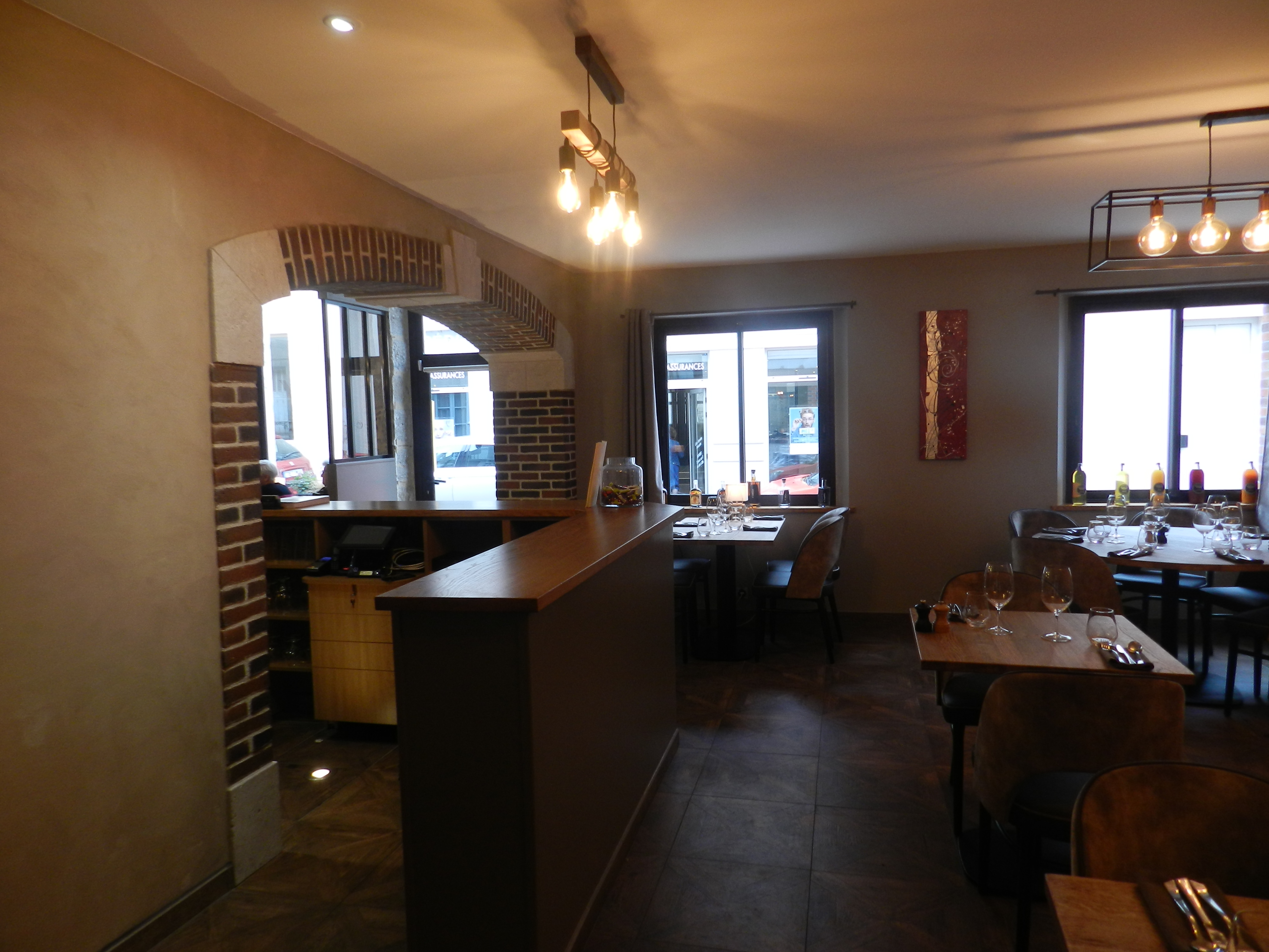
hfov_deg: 73.9
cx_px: 634
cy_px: 476
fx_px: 843
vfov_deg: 58.9
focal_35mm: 23
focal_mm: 4
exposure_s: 1/30
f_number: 3.4
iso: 180
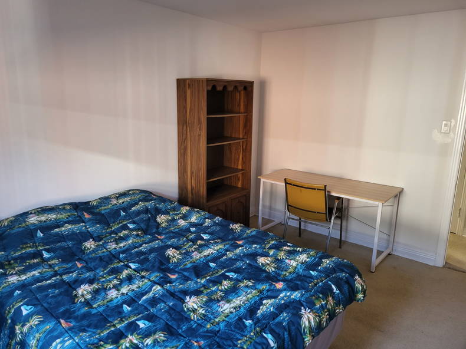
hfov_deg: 67.3
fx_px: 350
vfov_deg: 53.0
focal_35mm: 26
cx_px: 233
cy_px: 174
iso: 320
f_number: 1.8
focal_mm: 5.4
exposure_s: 1/40
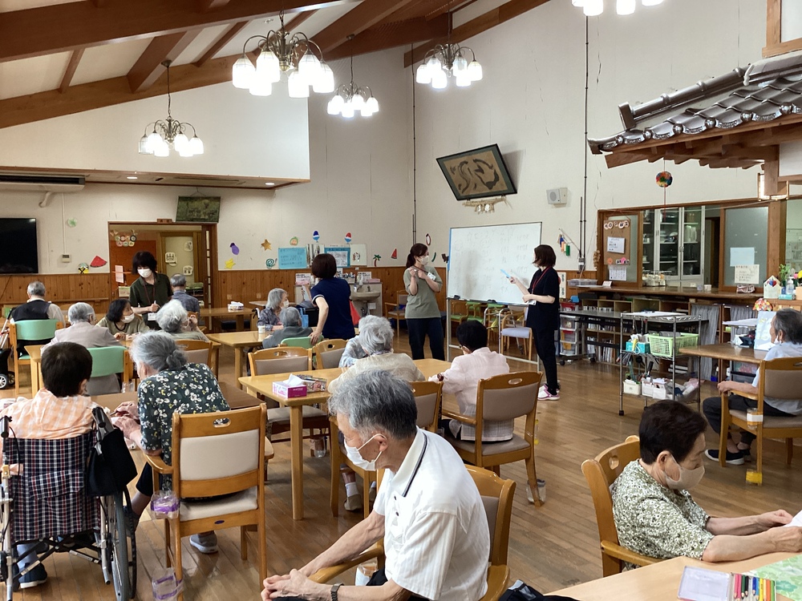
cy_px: 300
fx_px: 718
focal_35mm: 31
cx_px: 401
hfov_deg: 58.4
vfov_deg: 45.4
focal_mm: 3.3
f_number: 2.4
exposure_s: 1/60
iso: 250
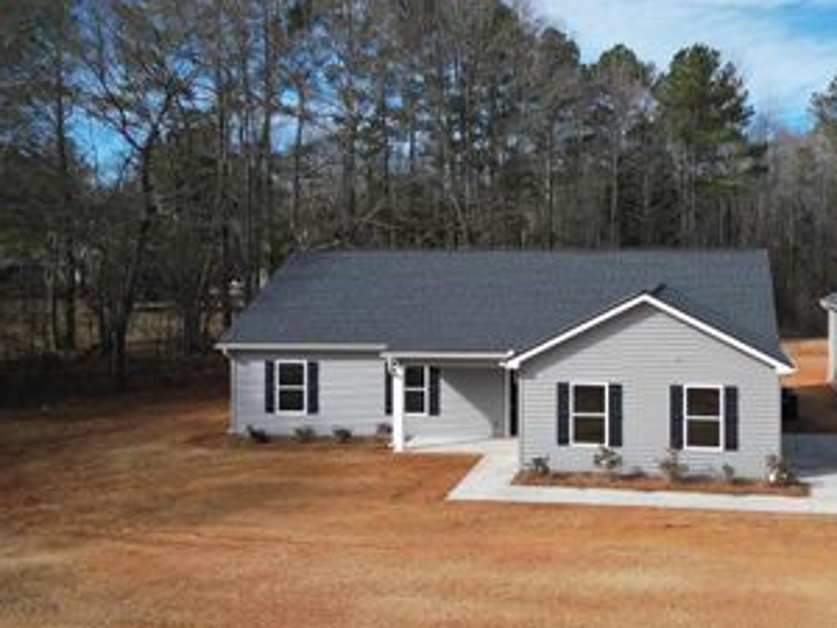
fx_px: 967
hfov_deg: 45.8
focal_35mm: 40
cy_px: 275
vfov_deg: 35.9
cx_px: 583
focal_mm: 6.72
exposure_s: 1/2500
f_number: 1.7
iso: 110
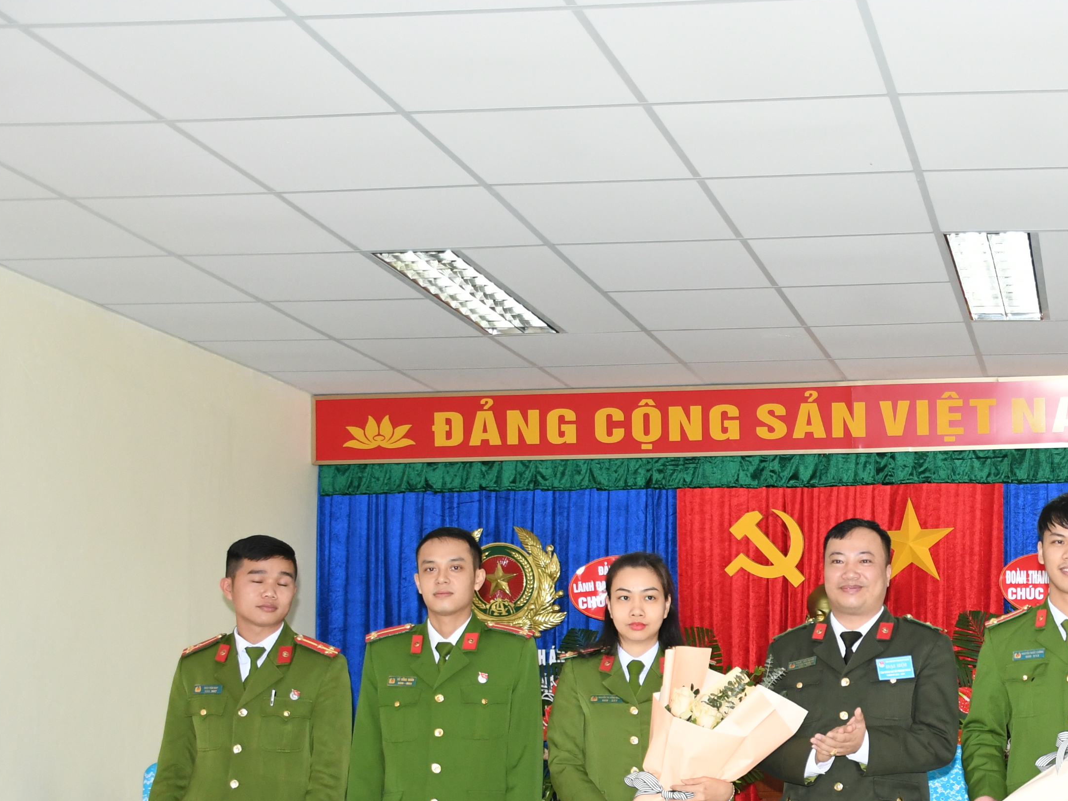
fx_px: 1882
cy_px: 632
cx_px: 1012
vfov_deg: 23.7
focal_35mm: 61
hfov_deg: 30.0
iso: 1000
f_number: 3.5
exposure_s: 1/200
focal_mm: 22
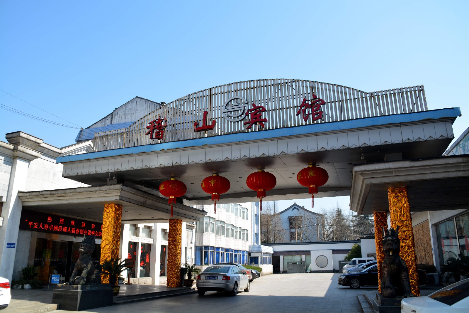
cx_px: 234
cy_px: 156
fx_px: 352
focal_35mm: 27
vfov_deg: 47.9
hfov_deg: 67.4
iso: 125
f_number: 8
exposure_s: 1/250
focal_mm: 18
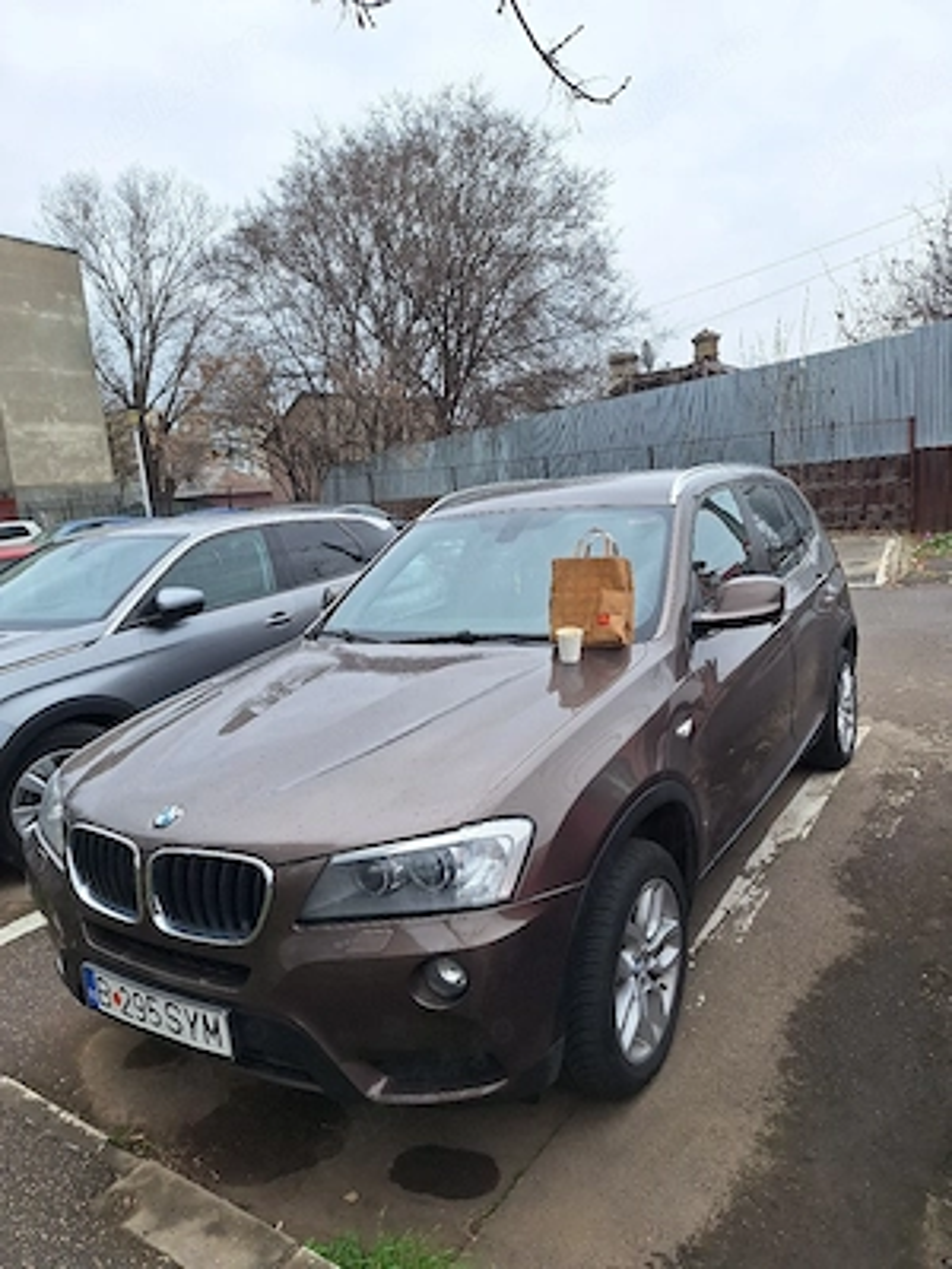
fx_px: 843
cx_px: 476
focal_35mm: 23
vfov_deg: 73.9
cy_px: 634
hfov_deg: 58.9
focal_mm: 5.54
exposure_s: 1/667
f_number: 1.8
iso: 40
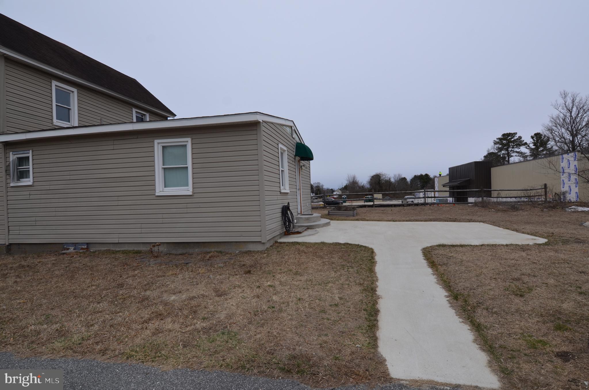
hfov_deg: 53.2
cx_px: 294
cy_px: 195
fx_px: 588
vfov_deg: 36.7
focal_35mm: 36
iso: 100
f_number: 7.1
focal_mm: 24
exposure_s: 1/250
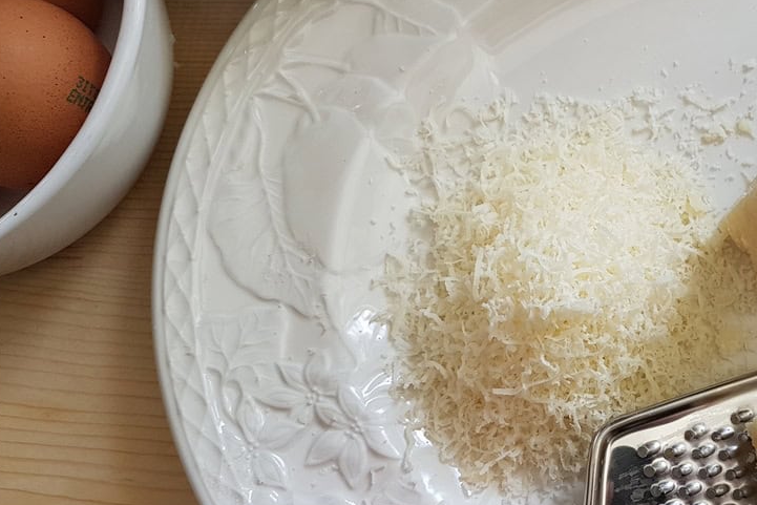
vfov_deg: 29.9
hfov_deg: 41.8
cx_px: 597
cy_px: 249
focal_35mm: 45
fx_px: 946
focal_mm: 4.2
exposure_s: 1/107
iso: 40
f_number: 1.7
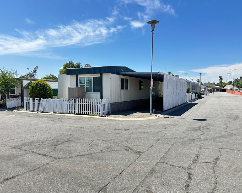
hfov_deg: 65.9
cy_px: 96
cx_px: 111
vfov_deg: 54.9
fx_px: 186
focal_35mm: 26
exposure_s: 1/1453
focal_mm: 6.86
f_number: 1.78
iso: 80
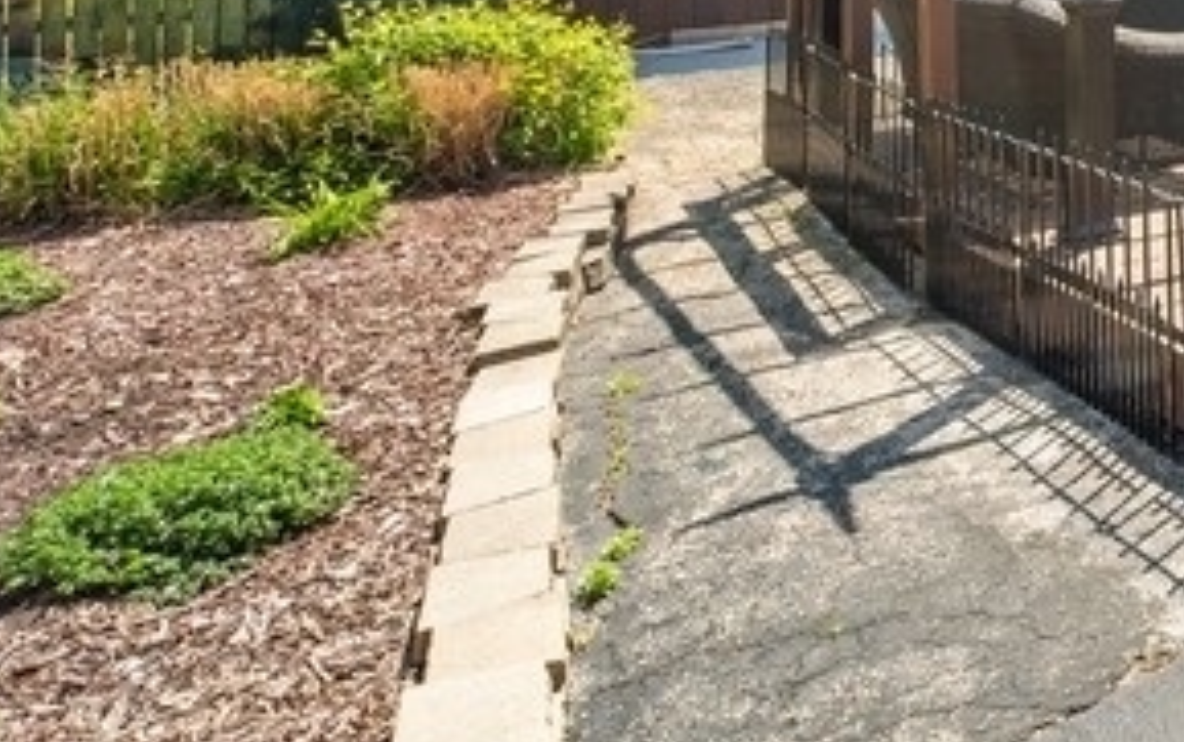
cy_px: -143
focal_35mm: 38
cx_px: 1520
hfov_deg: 35.8
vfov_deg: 29.1
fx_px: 1227
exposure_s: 1/500
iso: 200
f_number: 9
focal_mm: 12
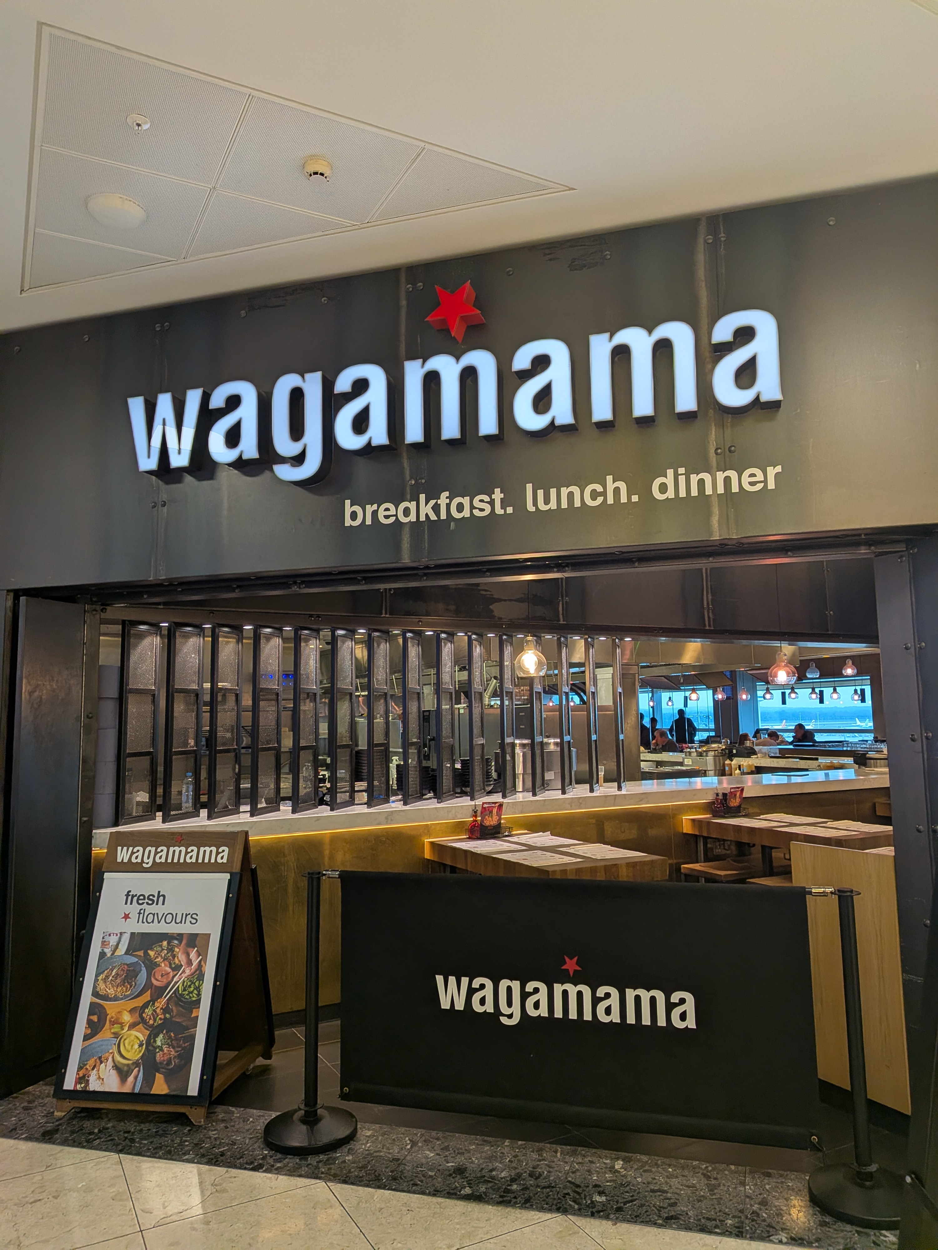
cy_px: 625
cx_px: 469
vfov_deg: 71.6
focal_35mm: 24
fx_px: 867
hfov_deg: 56.8
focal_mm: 4.53
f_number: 1.7
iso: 82
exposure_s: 1/120
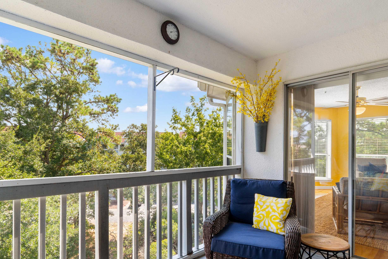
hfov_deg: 84.0
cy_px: 142
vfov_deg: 61.8
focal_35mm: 20
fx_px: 216
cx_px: 195
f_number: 4.8
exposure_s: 1/50
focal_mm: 11
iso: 100
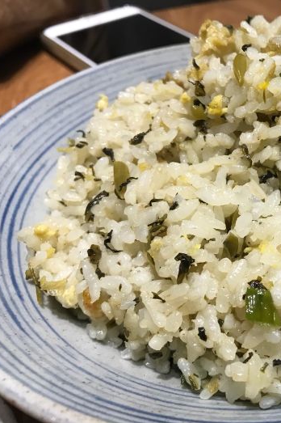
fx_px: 457
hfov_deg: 31.8
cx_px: 275
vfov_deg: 49.6
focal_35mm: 39
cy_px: 212
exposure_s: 1/33
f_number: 1.8
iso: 40
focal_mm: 3.99
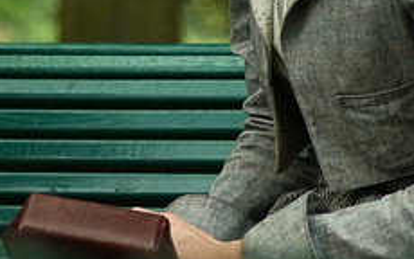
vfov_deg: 5.0
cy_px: -151
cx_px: -22
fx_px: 2946
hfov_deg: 8.0
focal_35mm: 261
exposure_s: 1/3200
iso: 800
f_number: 2.8
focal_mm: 70
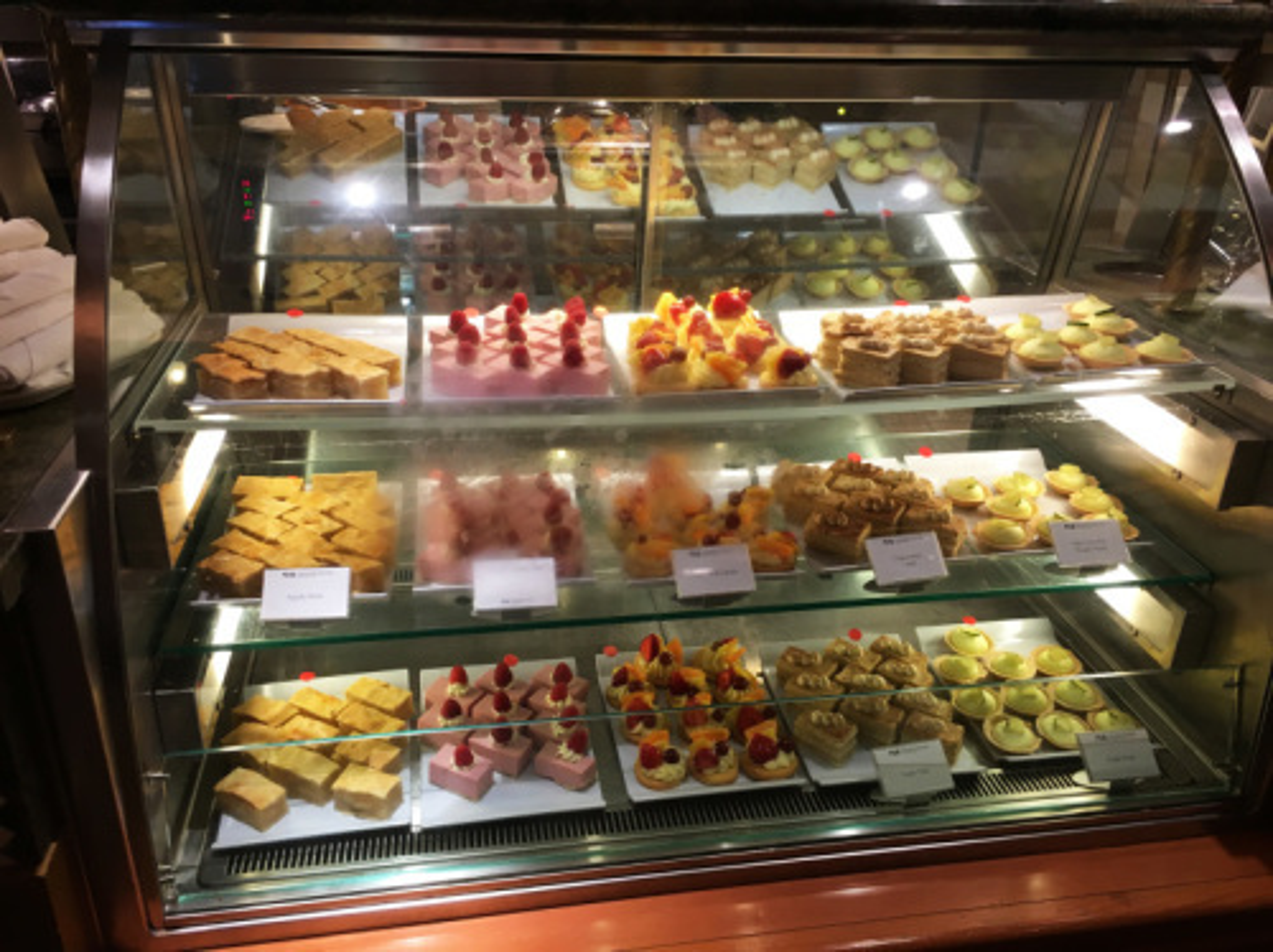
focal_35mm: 29
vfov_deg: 48.2
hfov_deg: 61.7
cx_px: 636
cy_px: 476
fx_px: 1065
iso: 64
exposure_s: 1/30
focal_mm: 4.15
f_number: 2.2
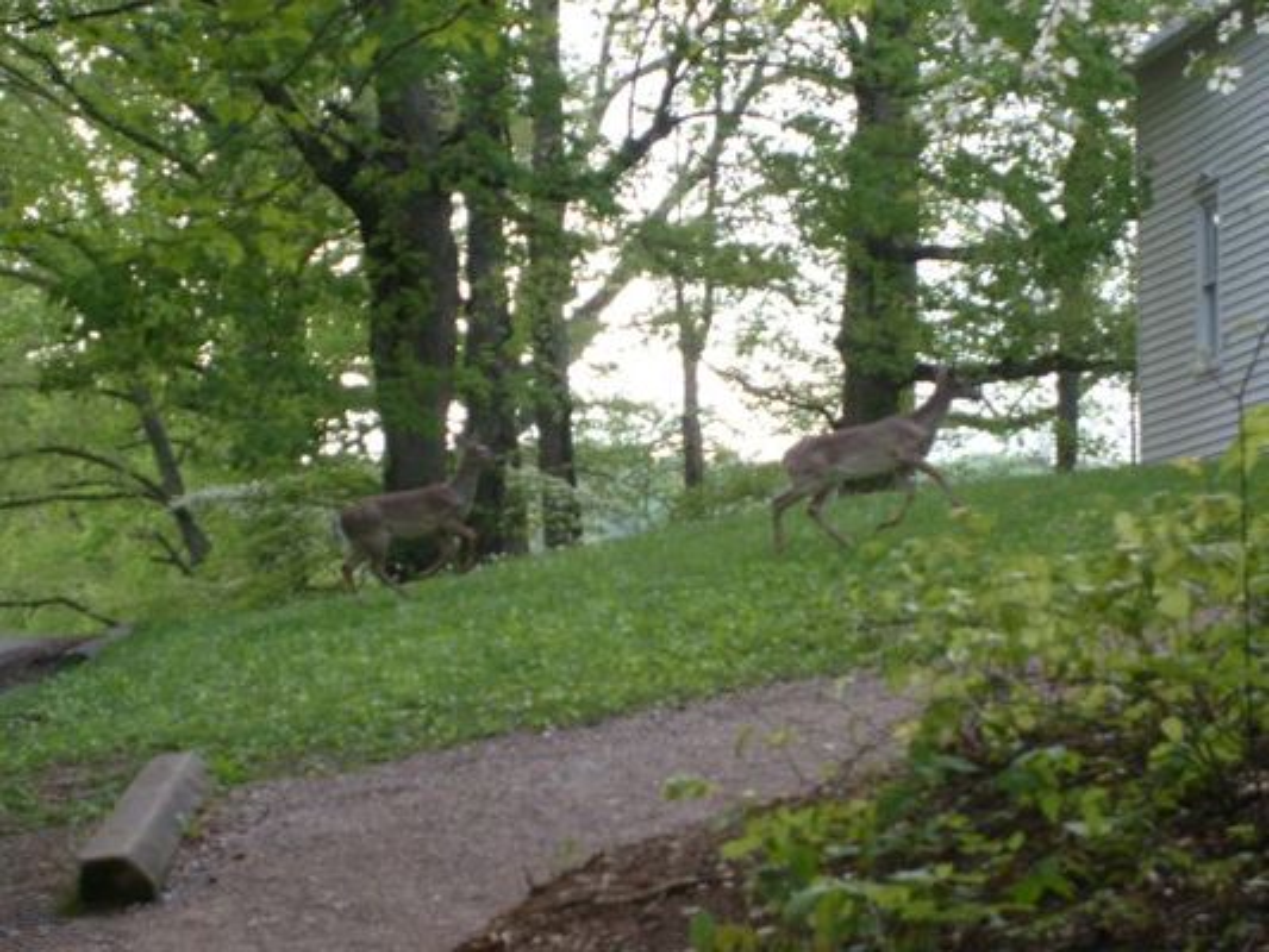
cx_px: 634
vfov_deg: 14.0
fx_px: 3887
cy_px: 476
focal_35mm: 106
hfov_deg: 18.5
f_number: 4.9
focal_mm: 17.4
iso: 120
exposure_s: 1/90
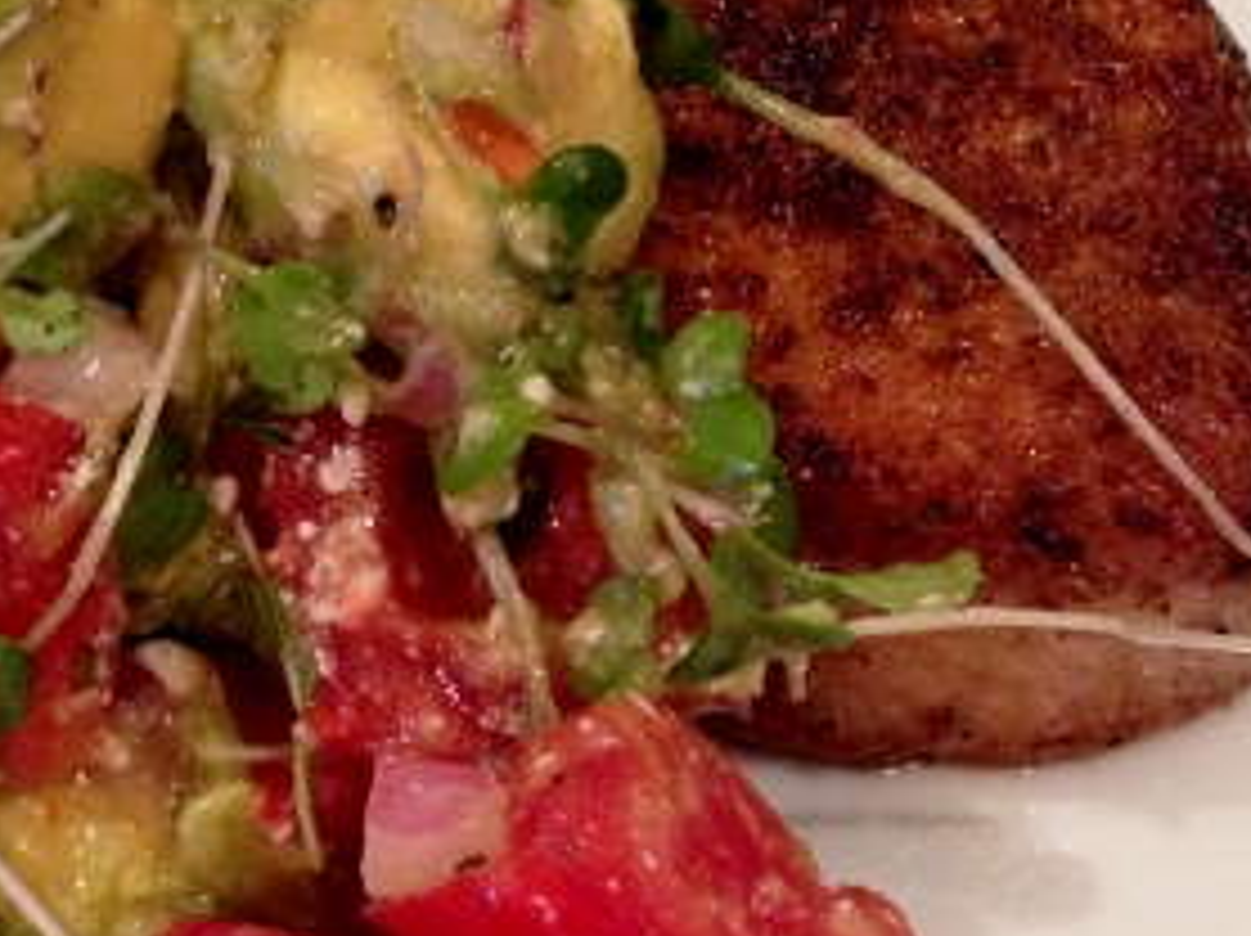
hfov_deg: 25.3
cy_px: 490
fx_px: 2744
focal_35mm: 76
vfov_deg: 19.4
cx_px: 279
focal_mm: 4.12
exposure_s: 1/20
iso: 320
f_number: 2.4
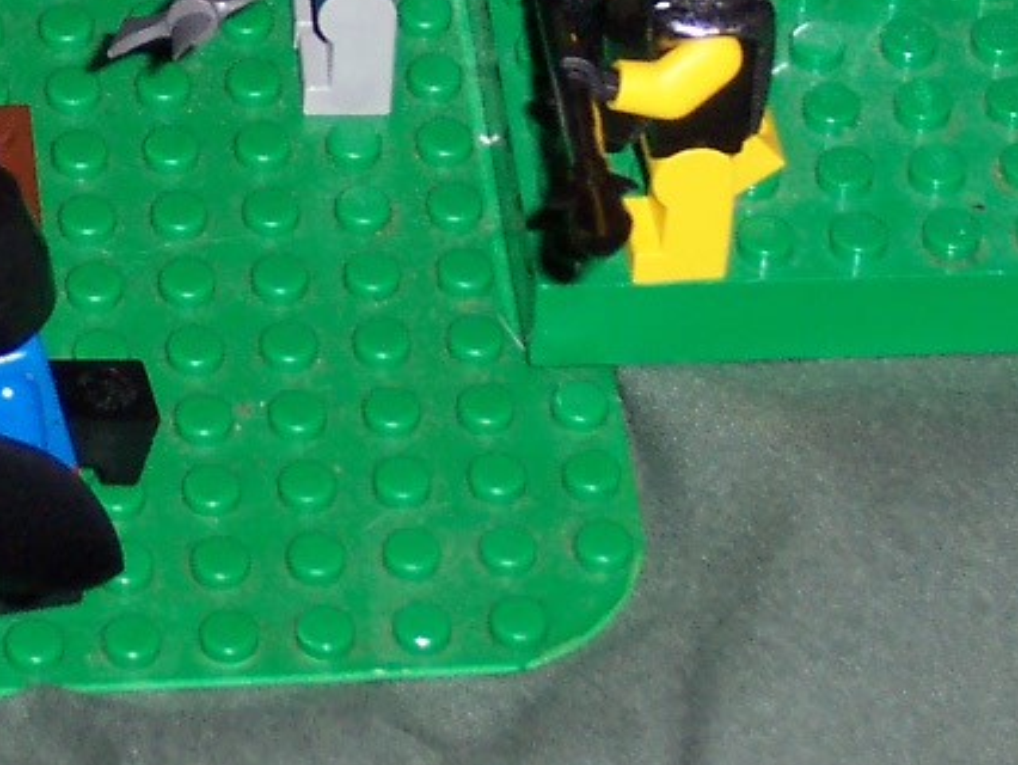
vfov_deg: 4.6
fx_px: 9445
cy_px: -110
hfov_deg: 6.2
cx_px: 12
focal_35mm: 321
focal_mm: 17.6
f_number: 4.8
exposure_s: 1/90
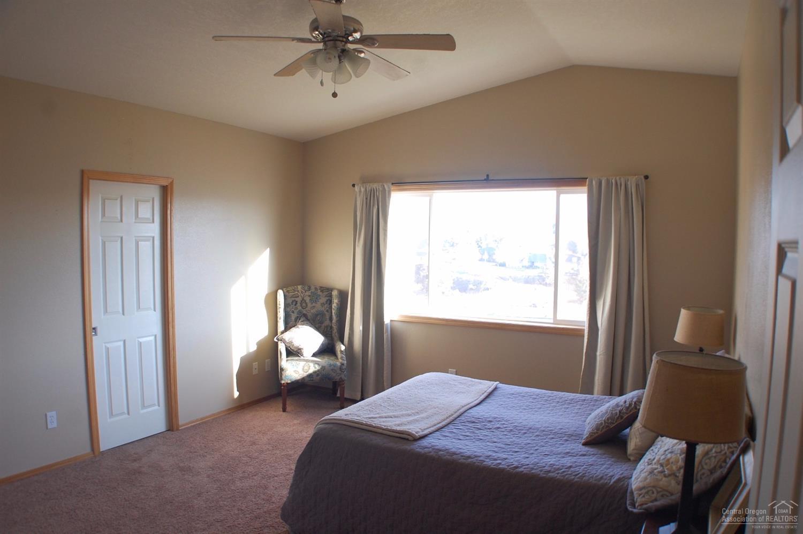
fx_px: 735
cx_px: 402
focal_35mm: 33
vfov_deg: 39.9
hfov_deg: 57.3
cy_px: 267
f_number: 4.5
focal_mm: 22
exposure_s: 1/60
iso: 400
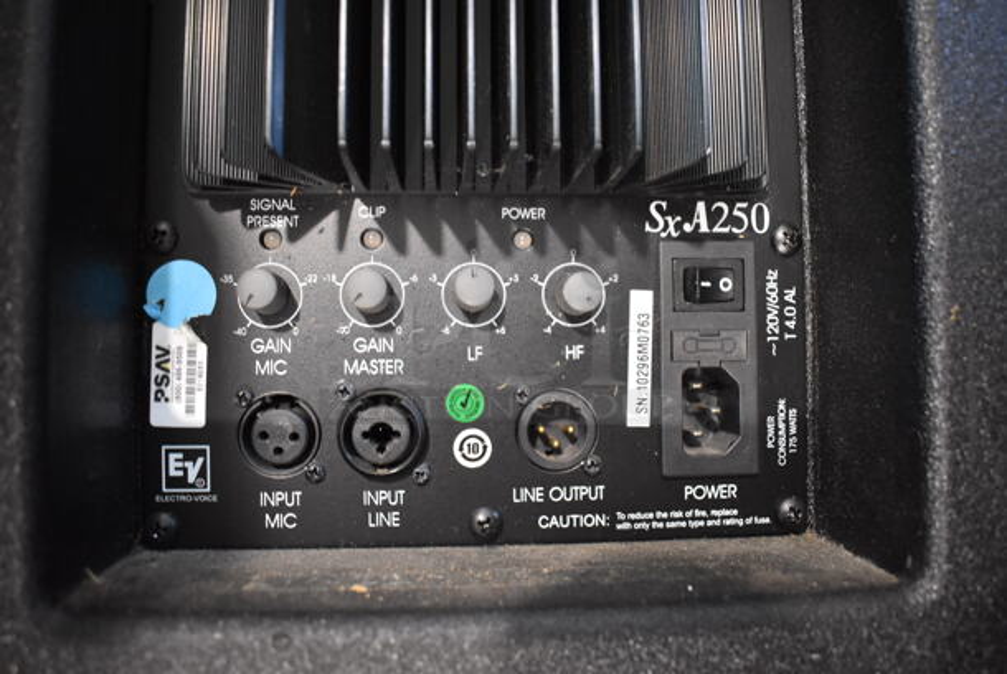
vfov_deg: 48.0
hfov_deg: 67.3
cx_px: 504
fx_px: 756
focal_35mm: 27
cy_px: 337
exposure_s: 1/60
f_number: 4
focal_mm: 18
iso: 2200
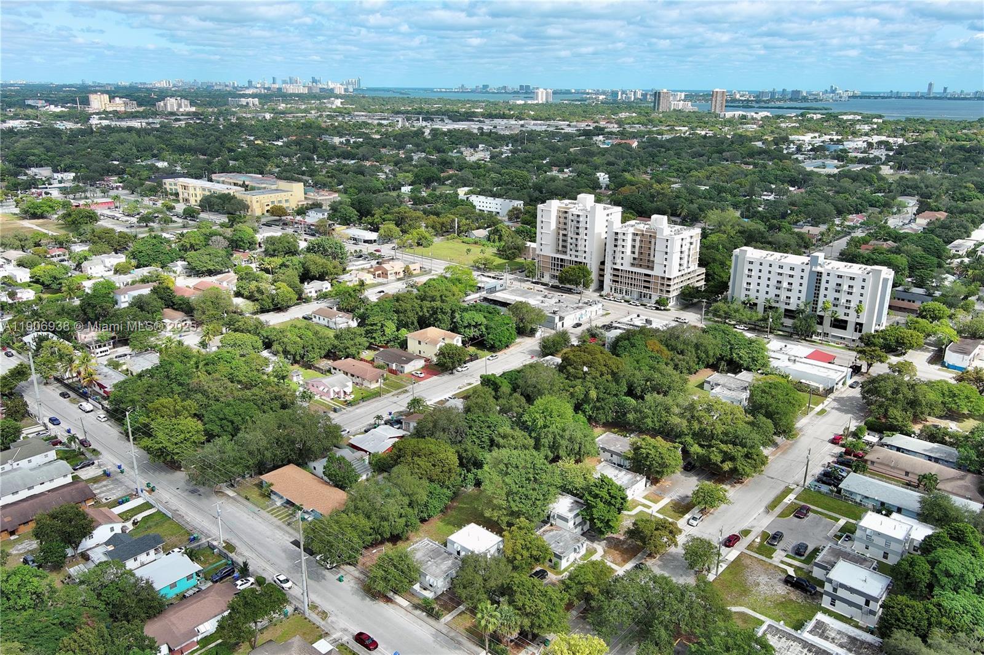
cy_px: 328
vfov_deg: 44.9
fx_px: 792
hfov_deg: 63.7
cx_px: 492
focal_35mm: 29
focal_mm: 10.57
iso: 100
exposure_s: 1/1156
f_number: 2.8
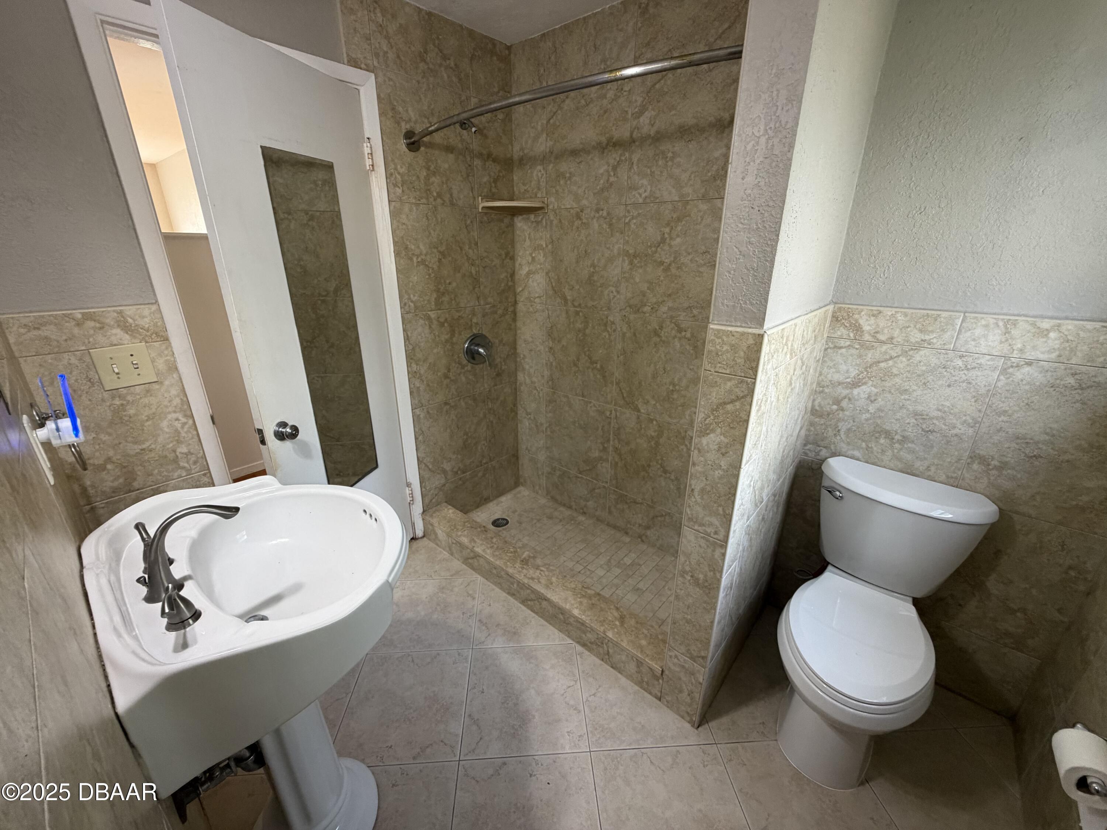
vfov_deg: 85.7
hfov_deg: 102.1
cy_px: 415
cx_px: 554
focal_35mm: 14
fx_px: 448
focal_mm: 2.22
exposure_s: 1/60
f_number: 2.2
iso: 250
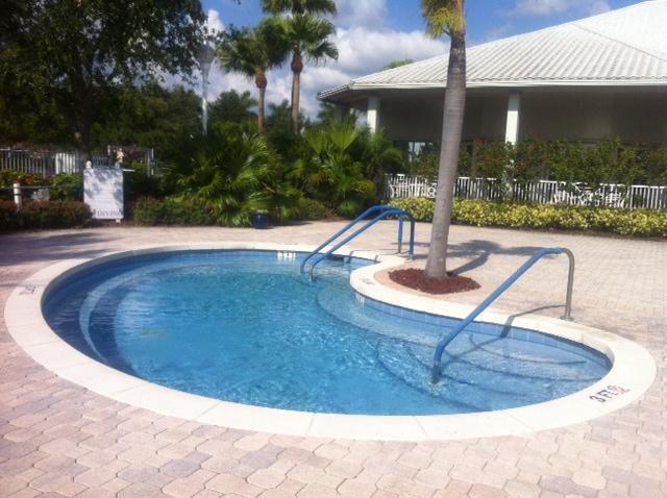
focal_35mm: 35
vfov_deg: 40.6
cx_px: 334
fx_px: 673
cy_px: 249
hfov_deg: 52.7
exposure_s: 1/2742
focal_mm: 3.85
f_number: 2.8
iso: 80
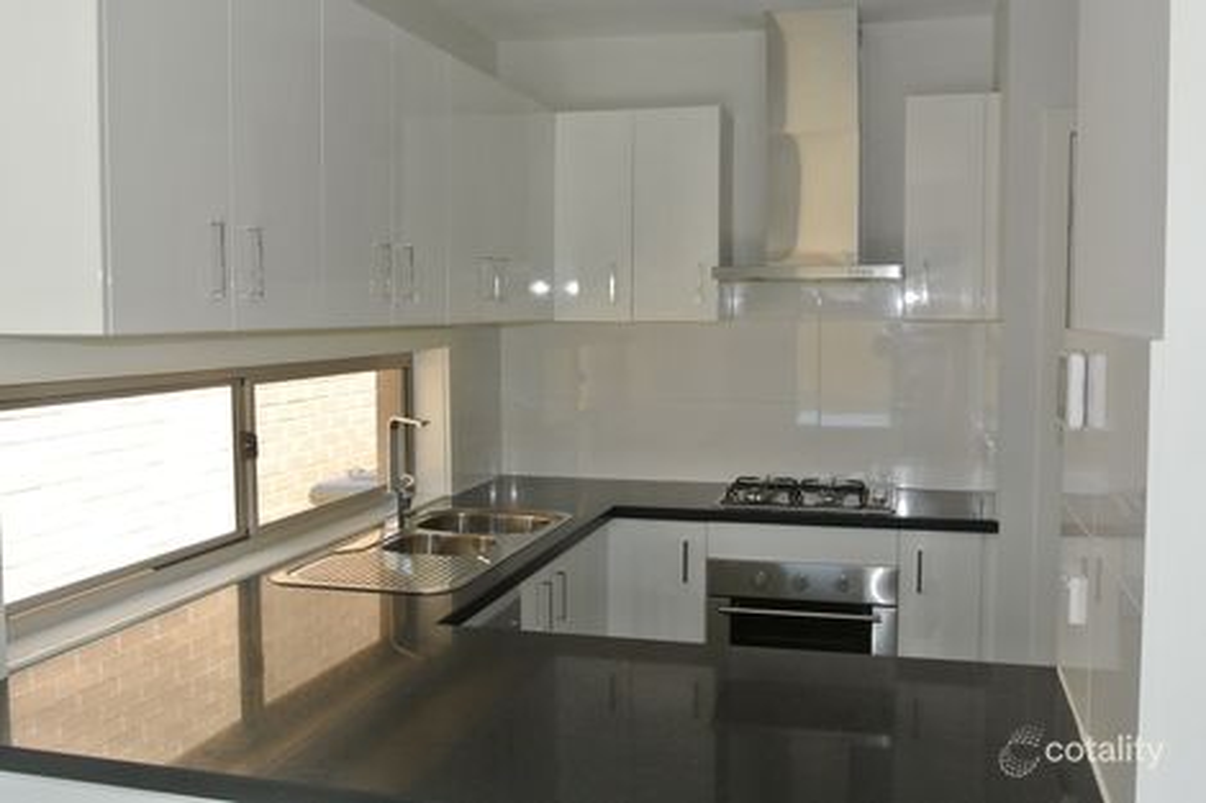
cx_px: 603
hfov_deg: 54.5
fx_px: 1172
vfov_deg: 37.8
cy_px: 402
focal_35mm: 35
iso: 800
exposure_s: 1/80
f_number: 4
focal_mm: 13.1
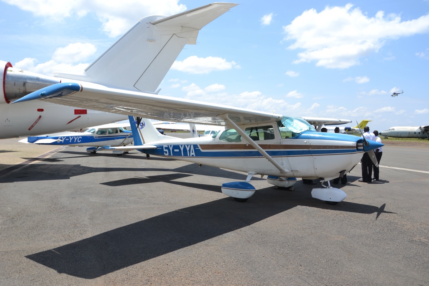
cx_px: 214
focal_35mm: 27
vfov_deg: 47.9
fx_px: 322
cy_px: 143
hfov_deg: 67.4
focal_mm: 18
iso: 100
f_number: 9
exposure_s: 1/320
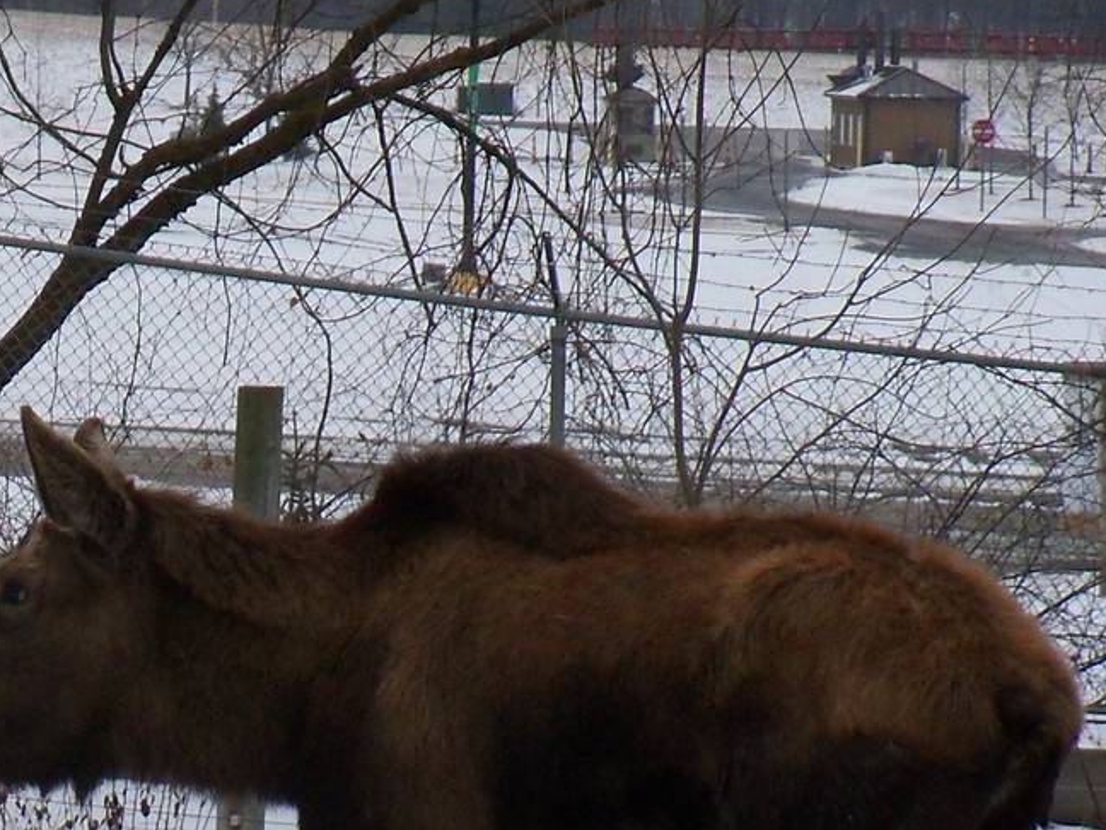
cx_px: -172
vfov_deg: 3.5
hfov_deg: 4.6
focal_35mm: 427
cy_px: 654
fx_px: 13643
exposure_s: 1/800
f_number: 4.3
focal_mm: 30.5
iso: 200
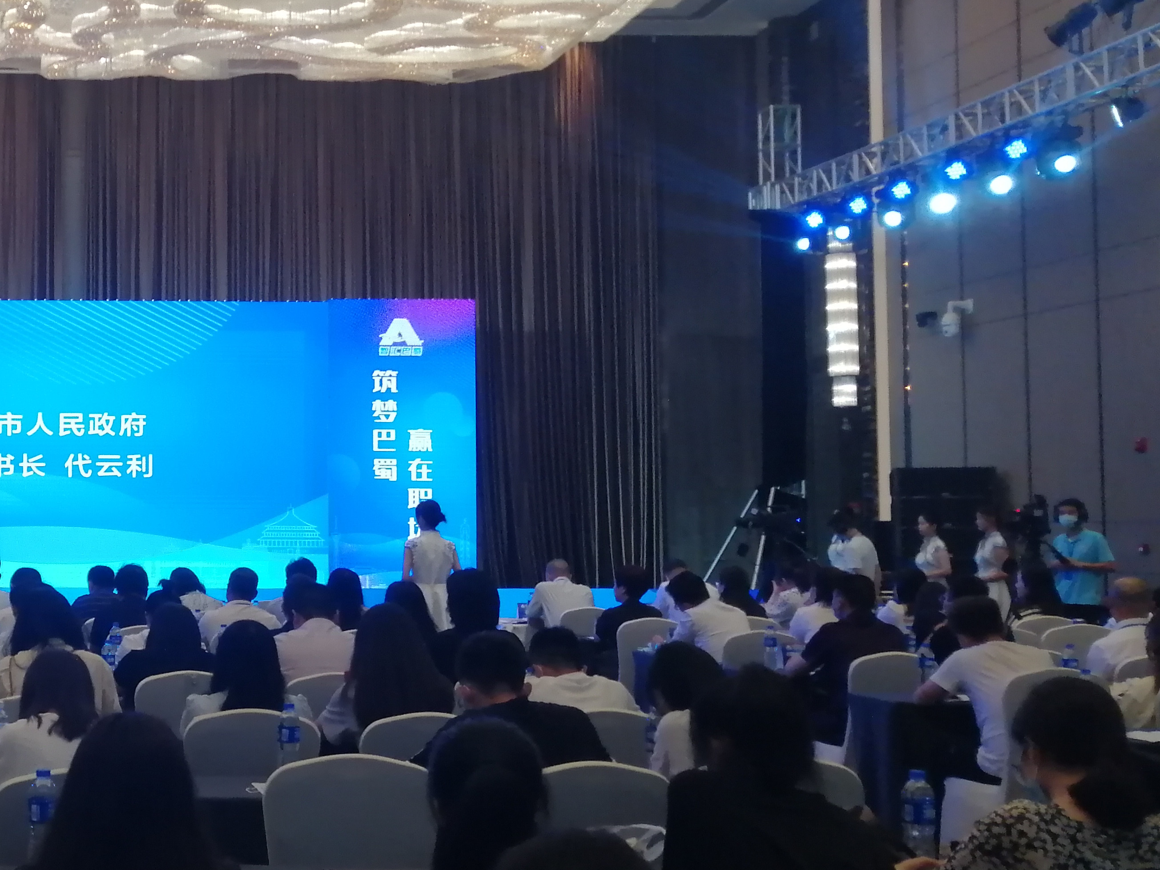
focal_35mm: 53
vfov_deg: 27.5
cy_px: 431
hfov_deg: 33.6
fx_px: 1776
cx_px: 46
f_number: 1.8
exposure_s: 1/100
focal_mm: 3.88
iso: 250
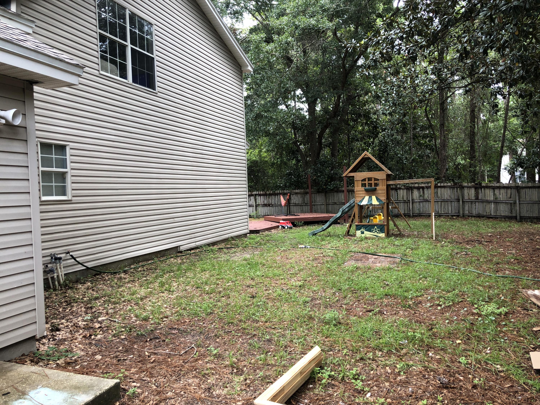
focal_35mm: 28
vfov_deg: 49.7
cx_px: 270
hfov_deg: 63.4
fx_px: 437
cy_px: 202
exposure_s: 1/120
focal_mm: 4
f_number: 1.8
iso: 25
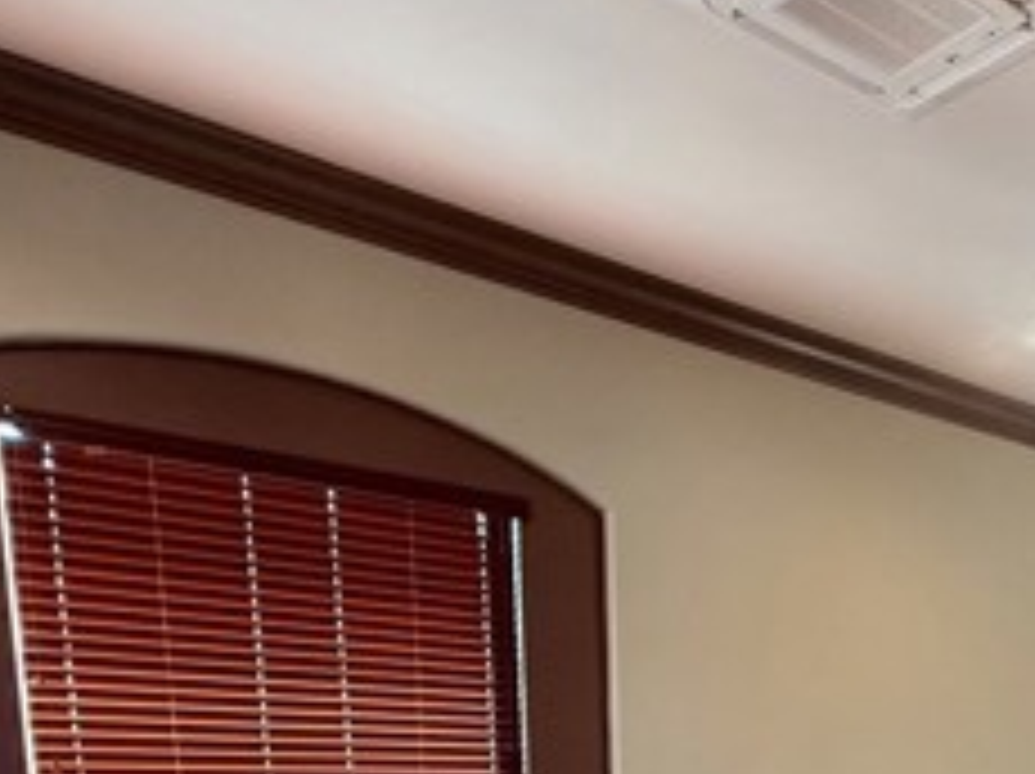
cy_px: 950
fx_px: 1165
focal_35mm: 39
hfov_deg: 41.0
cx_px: 1062
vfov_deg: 30.6
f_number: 2.2
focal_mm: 2.22
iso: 320
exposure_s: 1/60
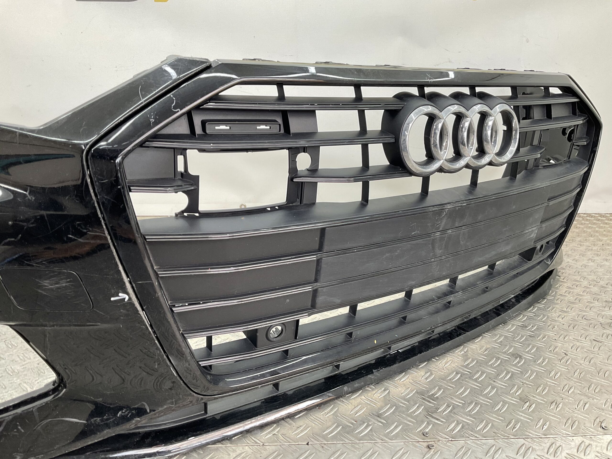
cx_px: 306
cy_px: 230
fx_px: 513
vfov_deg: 48.2
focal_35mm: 29
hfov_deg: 61.7
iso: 40
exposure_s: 1/100
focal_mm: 3
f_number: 1.8
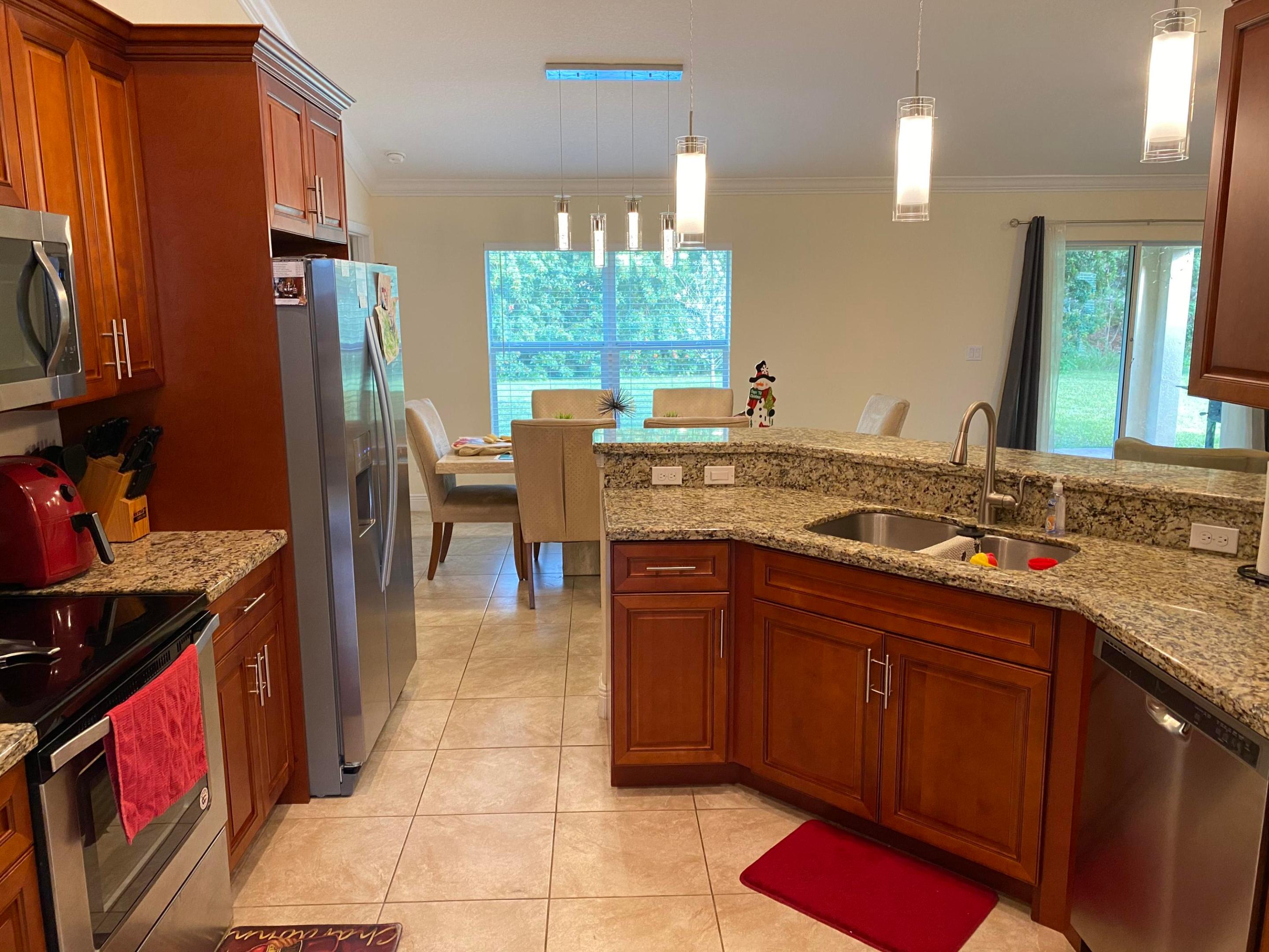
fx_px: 953
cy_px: 476
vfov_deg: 53.1
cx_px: 634
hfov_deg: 67.3
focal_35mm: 26
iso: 160
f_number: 1.8
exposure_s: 1/60
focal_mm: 4.25
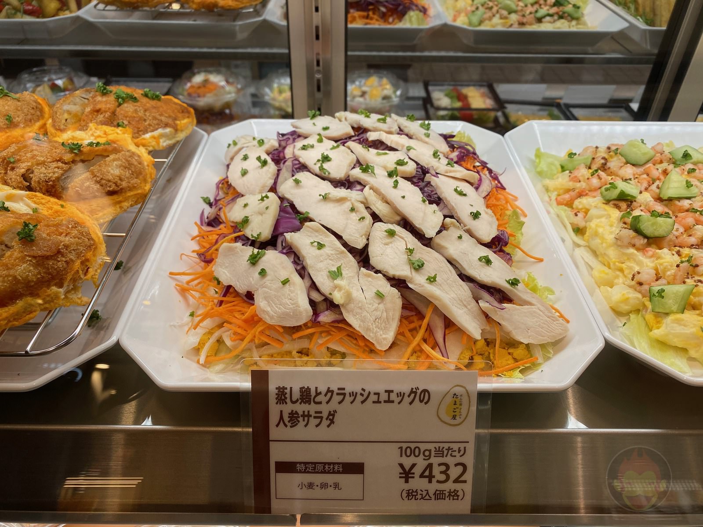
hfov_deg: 67.3
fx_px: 528
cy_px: 264
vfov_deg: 53.1
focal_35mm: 26
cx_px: 352
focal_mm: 4.25
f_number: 1.8
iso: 32
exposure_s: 1/303
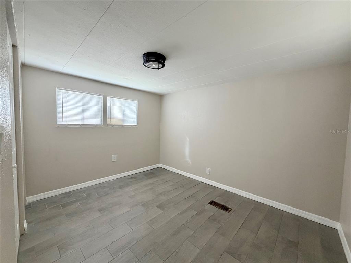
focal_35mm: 14
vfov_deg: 85.7
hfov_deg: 102.1
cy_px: 132
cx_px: 176
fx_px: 142
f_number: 2.2
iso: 320
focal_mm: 2.22
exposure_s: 1/92
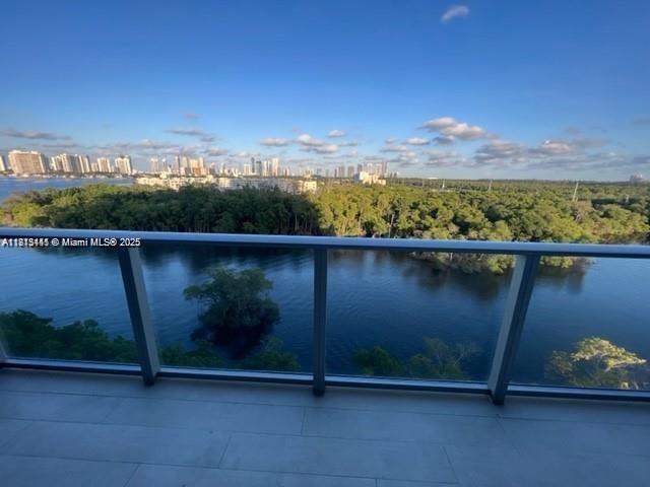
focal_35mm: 13
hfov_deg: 106.2
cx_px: 325
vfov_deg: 89.9
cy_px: 244
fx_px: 244
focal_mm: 1.57
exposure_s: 1/479
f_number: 1.8
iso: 32
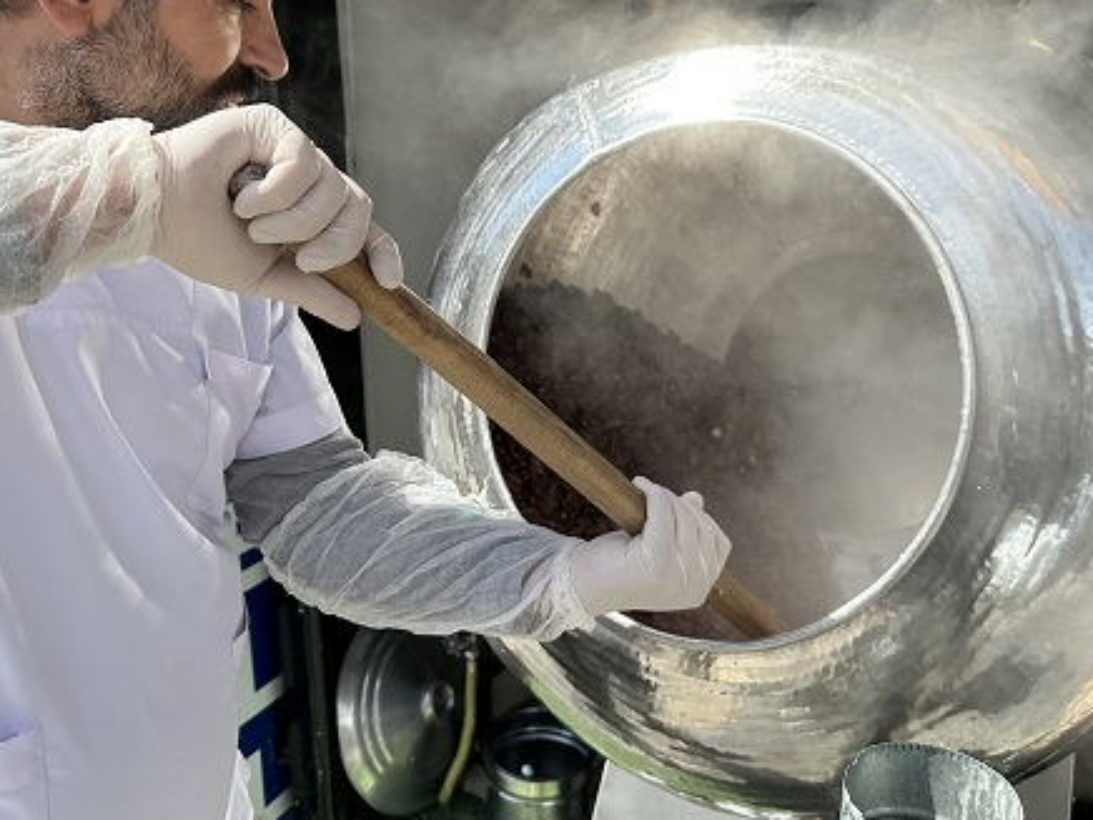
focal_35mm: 33
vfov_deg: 42.6
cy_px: 298
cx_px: 587
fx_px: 1042
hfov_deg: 55.3
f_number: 1.78
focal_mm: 6.86
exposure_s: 1/1321
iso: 80
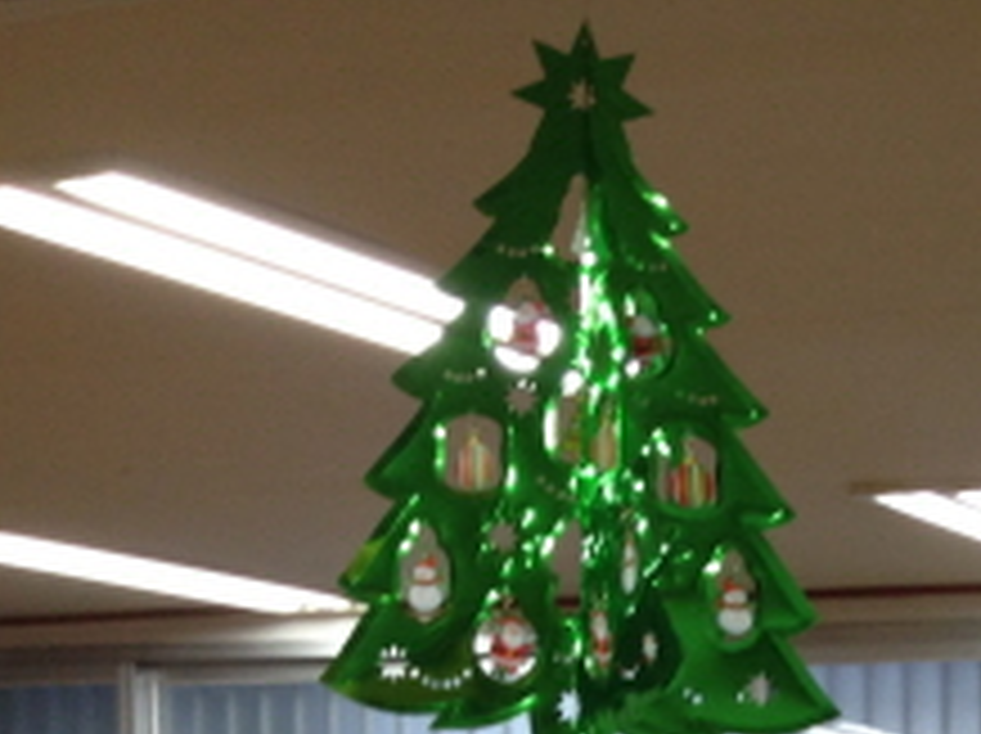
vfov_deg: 13.0
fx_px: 3001
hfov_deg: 17.0
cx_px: 1408
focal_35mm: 106
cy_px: 1178
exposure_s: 1/20
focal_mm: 4.13
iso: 64
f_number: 2.4
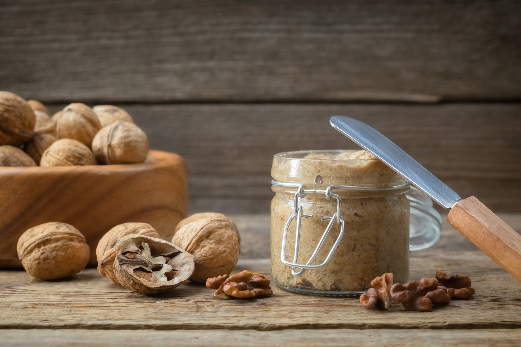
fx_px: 1201
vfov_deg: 16.5
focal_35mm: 83
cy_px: 174
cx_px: 260
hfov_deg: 24.5
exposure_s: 1/180
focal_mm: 55
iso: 200
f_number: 7.1
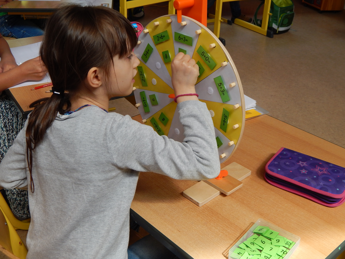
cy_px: 130
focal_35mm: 43
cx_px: 172
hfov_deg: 43.9
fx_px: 429
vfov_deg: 33.6
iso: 125
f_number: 3.6
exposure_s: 1/125
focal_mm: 7.7
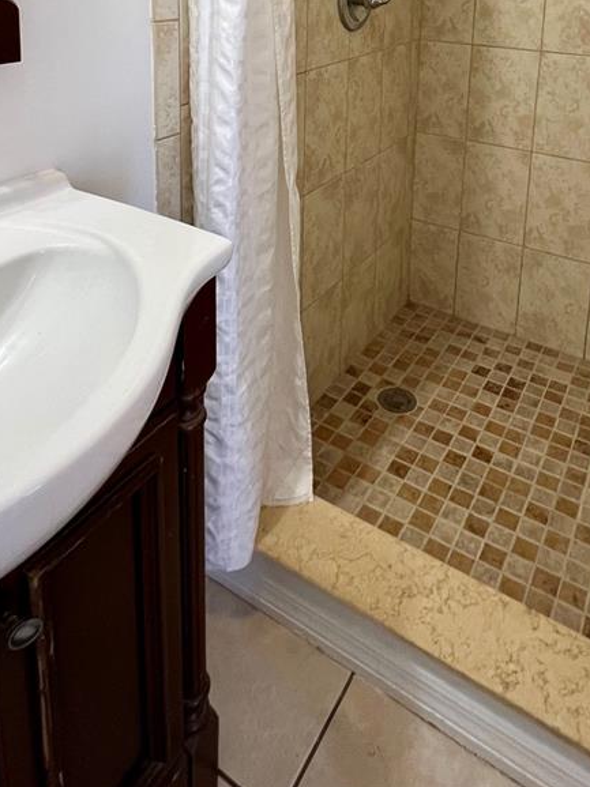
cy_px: 71
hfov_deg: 51.3
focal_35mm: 27
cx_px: 322
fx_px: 614
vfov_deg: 56.0
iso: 200
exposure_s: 1/120
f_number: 1.8
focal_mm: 1.57
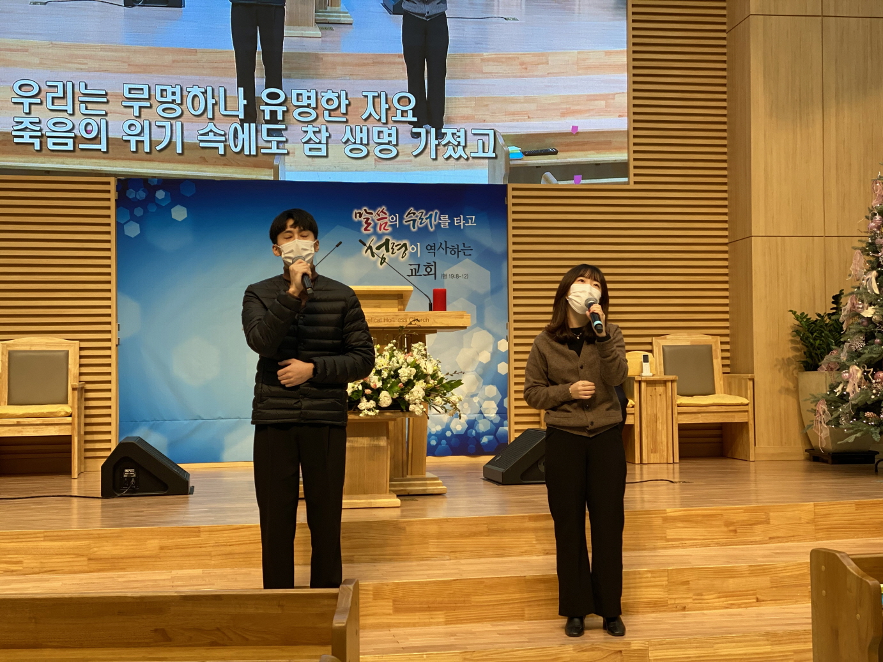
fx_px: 1326
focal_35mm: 52
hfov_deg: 36.8
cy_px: 331
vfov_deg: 28.0
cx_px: 442
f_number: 2
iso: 100
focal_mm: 6
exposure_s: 1/118
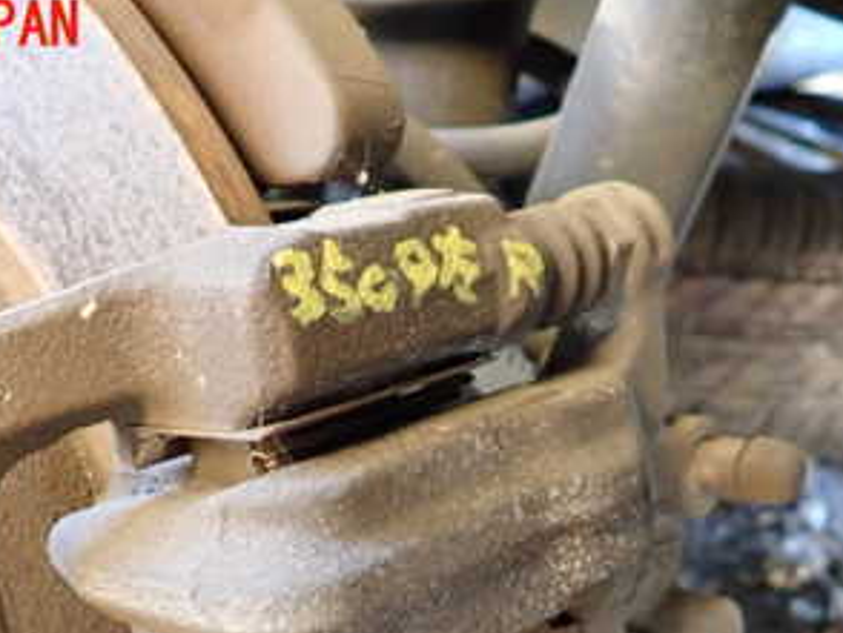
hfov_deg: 37.5
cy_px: 636
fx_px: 1243
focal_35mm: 51
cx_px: 419
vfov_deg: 27.0
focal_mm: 4.5
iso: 500
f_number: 2
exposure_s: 1/30
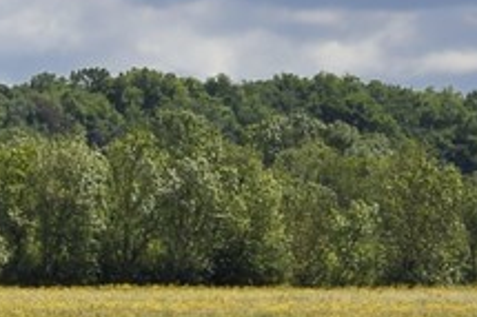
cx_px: -1100
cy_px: 260
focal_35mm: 968
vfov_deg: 1.4
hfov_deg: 2.1
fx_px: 12816
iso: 200
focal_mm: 130
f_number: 14
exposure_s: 1/250
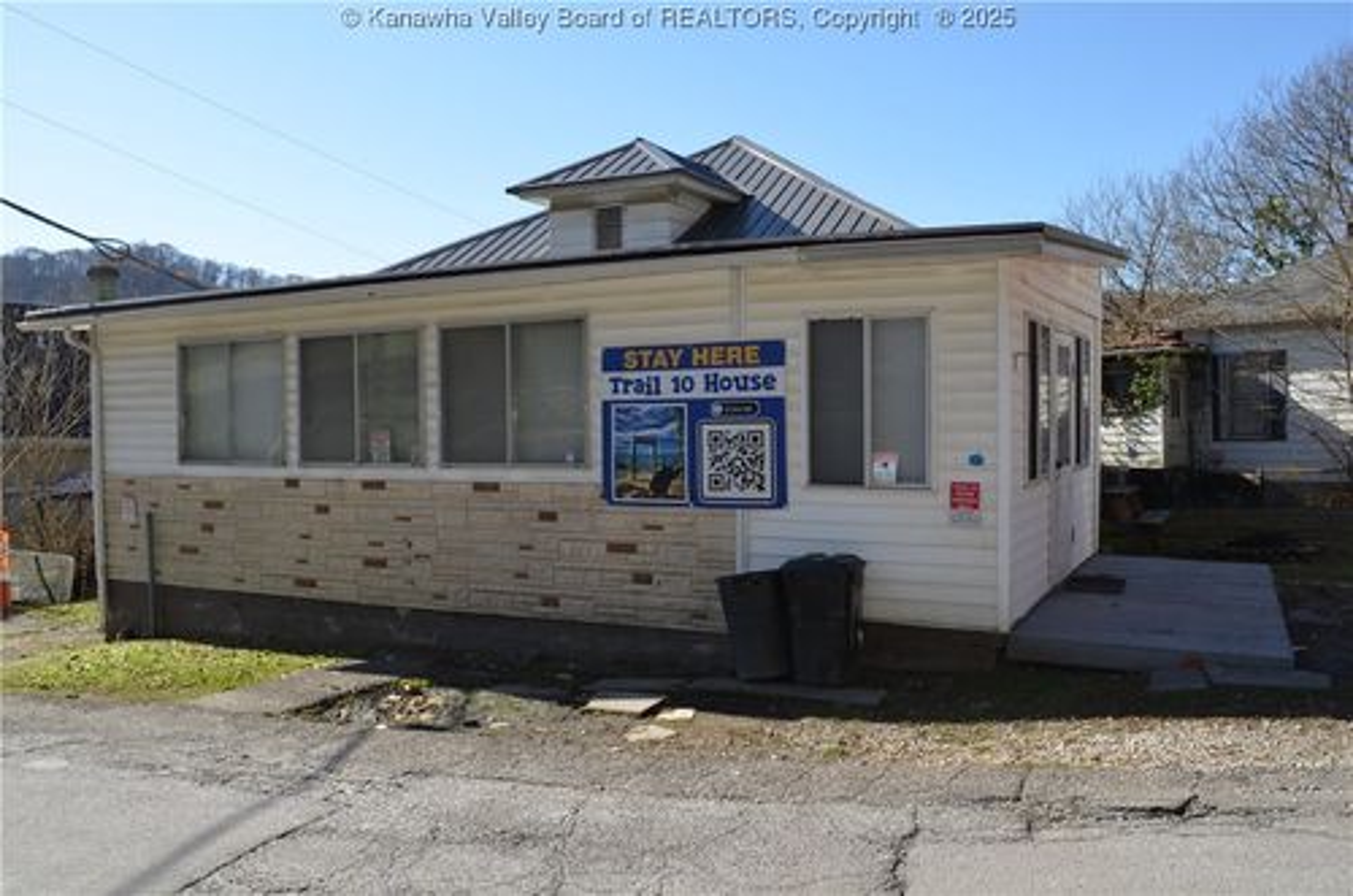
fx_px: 1125
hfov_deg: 62.0
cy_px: 448
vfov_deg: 43.4
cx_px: 676
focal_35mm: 30
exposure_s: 1/200
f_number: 8
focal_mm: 20
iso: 100
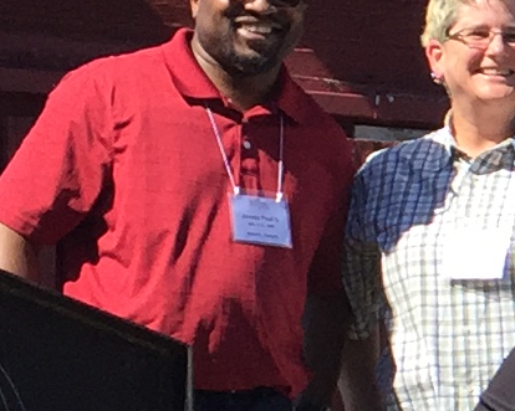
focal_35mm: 223
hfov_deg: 7.8
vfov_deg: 6.9
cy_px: 303
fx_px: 3398
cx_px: 1380
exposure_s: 1/1276
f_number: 2.2
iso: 32
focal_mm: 4.15
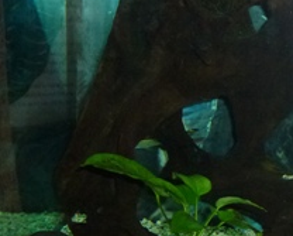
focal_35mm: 72
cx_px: 425
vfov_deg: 21.2
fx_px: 625
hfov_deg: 22.3
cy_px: 158
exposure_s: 1/30
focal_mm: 4.3
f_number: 3.3
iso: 320
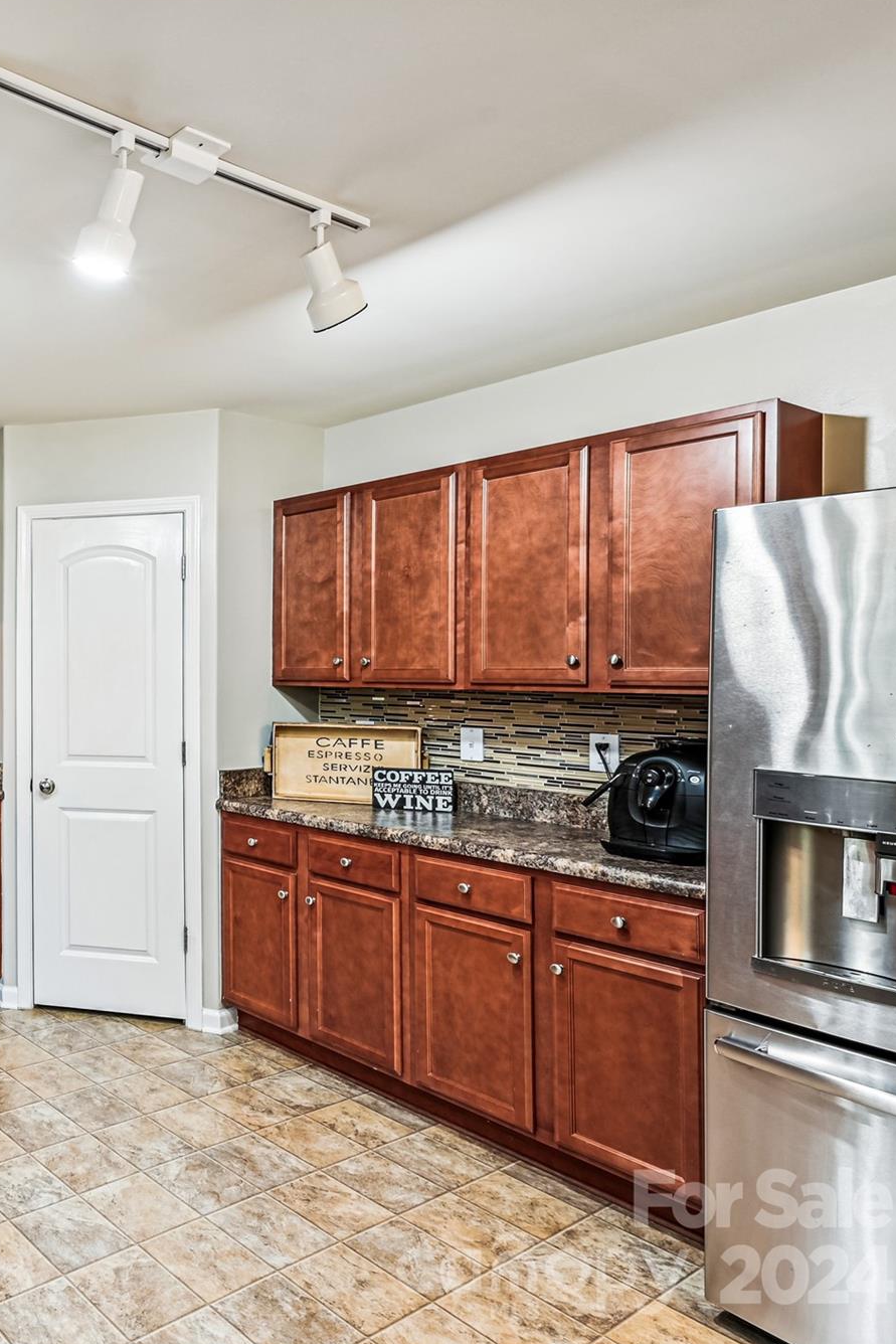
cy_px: 672
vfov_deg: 74.3
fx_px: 887
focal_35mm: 24
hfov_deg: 43.1
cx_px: -64
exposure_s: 1/3.33
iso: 100
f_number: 8
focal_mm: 15.5
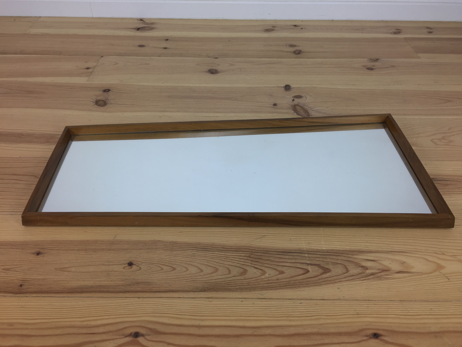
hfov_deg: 61.7
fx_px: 387
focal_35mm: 29
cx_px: 231
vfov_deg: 48.2
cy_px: 174
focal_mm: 4.15
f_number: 2.2
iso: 25
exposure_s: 1/33
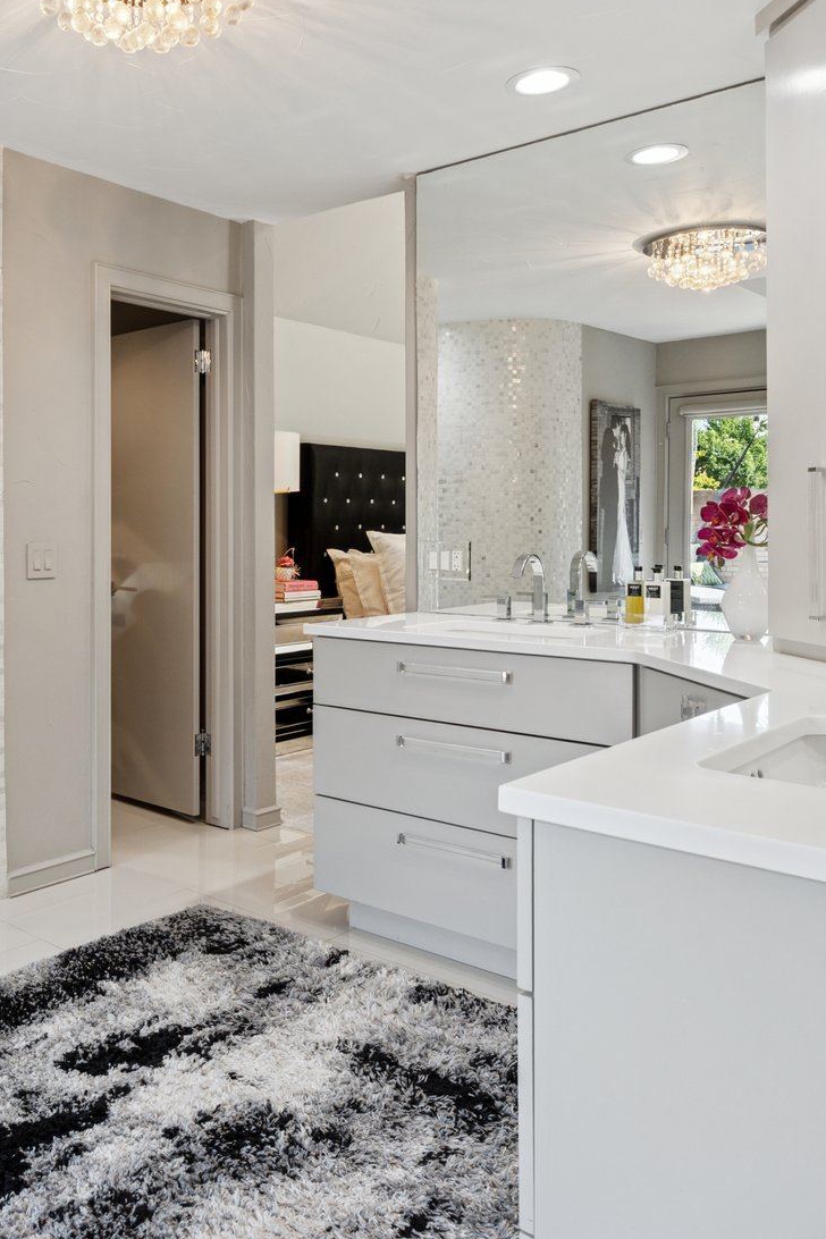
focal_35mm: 30
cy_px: 527
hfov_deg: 42.2
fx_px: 1032
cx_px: 199
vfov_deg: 61.6
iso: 200
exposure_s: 1/50
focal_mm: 16
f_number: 8
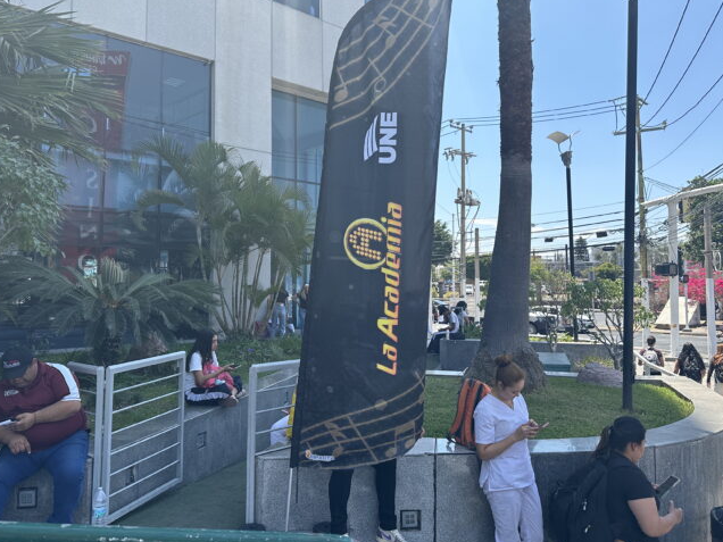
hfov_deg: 61.7
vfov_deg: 48.1
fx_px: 606
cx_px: 367
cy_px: 231
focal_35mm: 29
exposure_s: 1/2203
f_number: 1.78
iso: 80
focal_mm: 6.86
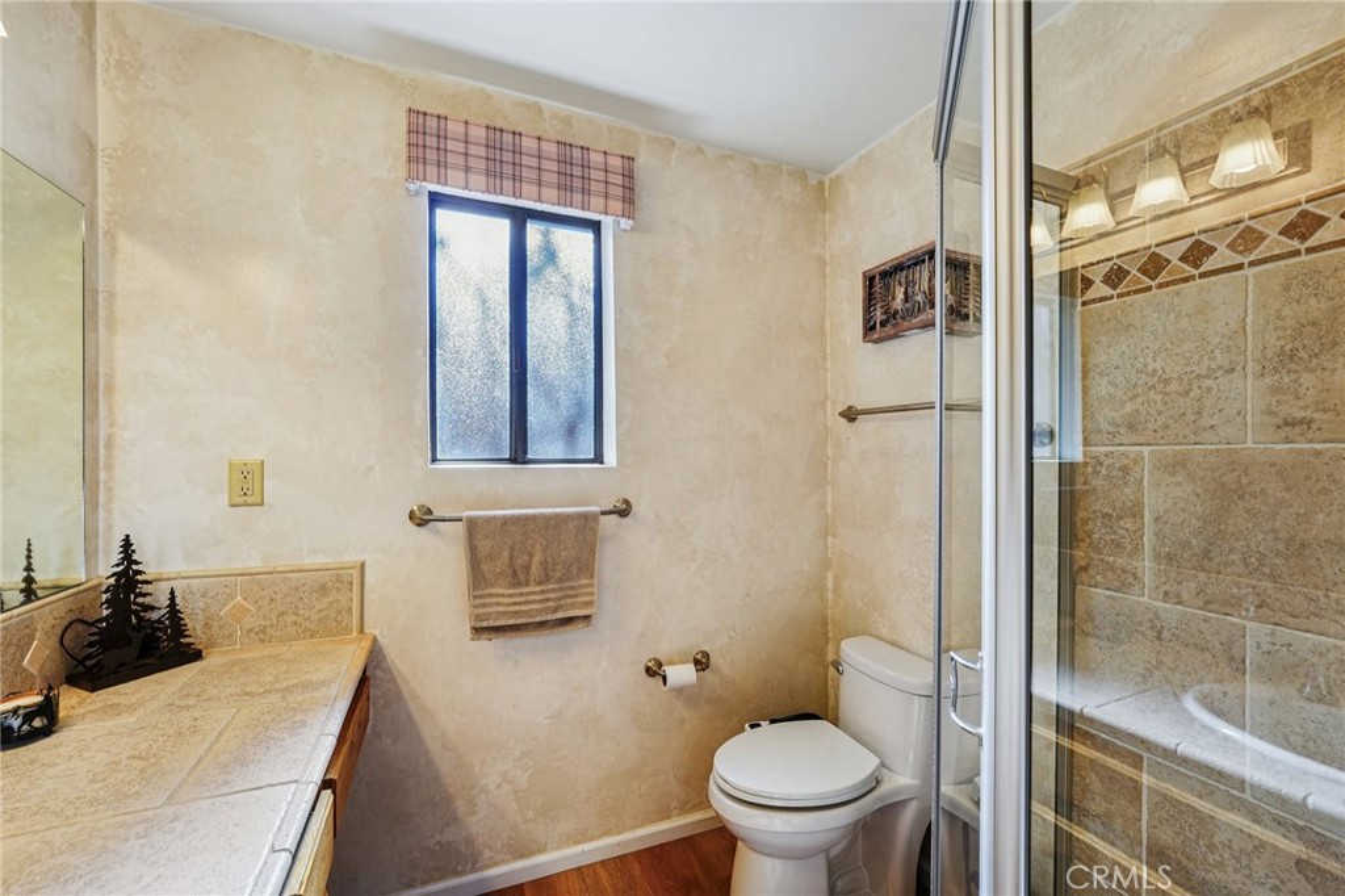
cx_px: 672
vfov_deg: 81.2
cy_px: 448
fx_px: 523
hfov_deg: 104.3
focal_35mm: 14
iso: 200
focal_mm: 14
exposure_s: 1/60
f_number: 8
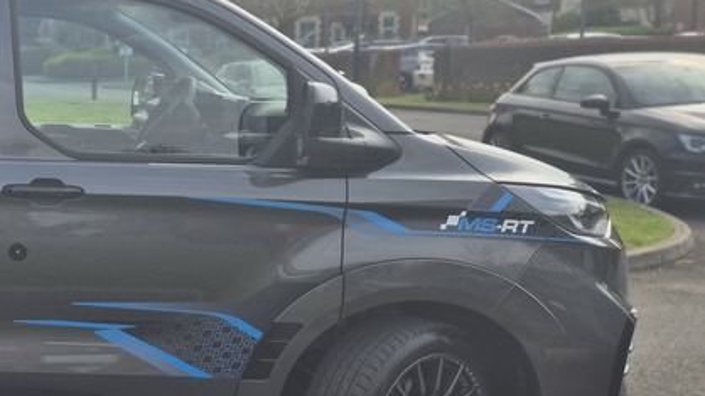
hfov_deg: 30.1
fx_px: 1121
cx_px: -128
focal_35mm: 60
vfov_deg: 20.0
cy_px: 222
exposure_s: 1/1824
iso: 25
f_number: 1.8
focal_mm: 5.4
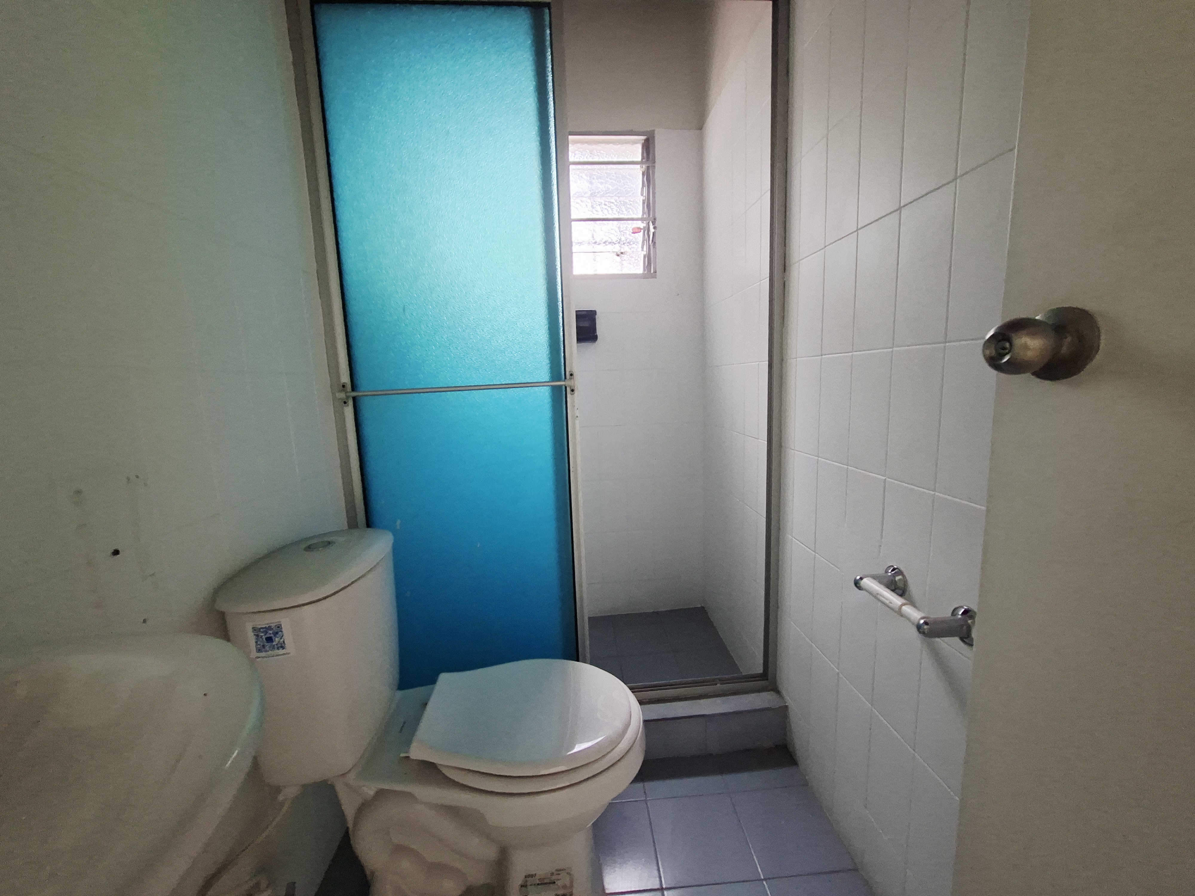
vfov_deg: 89.9
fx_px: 449
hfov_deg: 106.2
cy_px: 448
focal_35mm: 13
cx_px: 598
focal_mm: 1.74
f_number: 2.2
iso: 400
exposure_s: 1/24
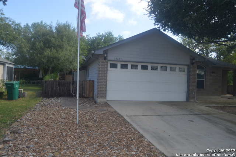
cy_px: 78
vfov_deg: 47.9
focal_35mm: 27
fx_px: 177
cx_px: 118
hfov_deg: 67.4
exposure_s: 1/200
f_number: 5
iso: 100
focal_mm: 18
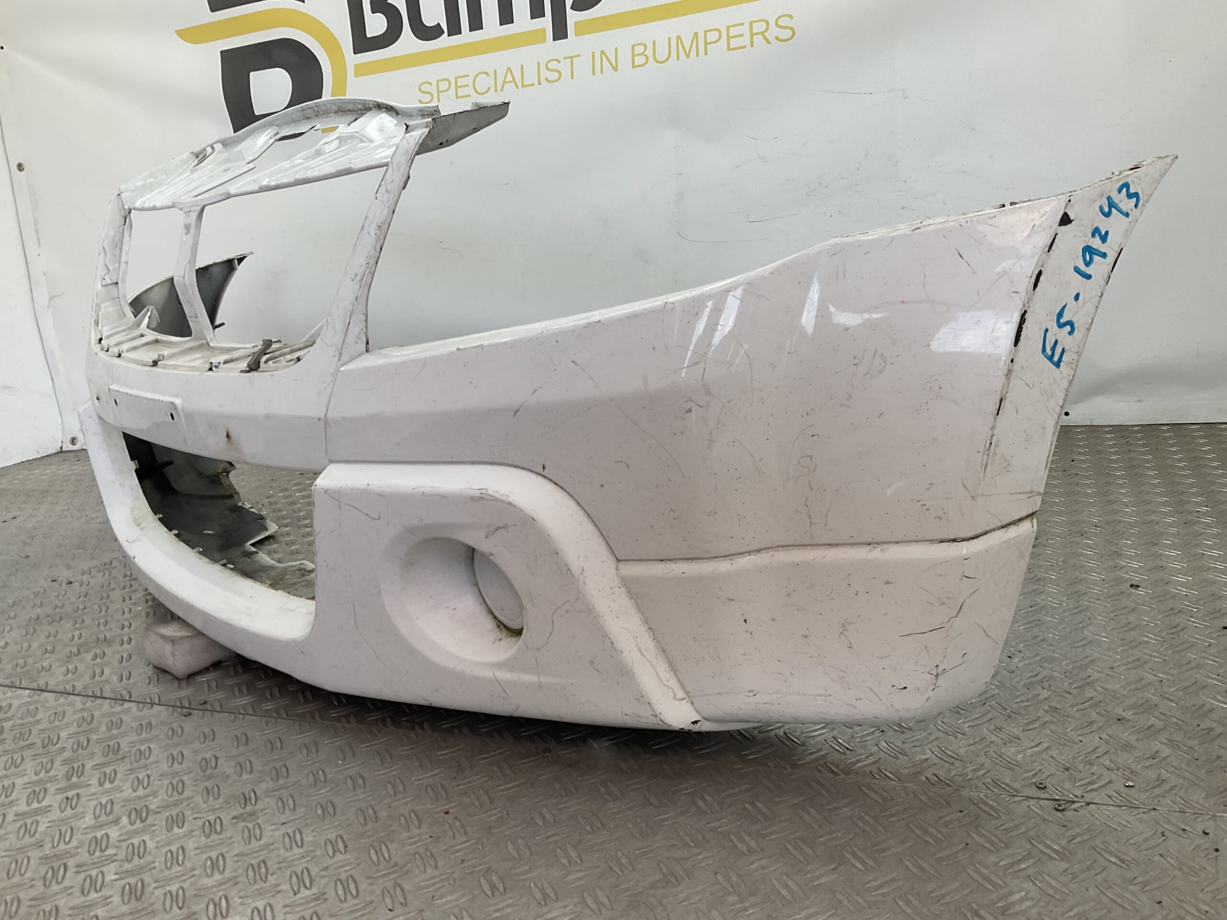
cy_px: 460
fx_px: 1028
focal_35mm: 29
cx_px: 614
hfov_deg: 61.7
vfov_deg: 48.2
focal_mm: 3
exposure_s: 1/144
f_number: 1.8
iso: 16
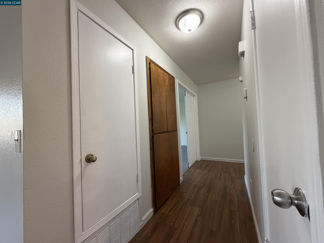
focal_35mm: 14
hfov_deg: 102.1
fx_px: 131
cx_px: 162
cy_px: 122
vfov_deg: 85.7
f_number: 2.2
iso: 320
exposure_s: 1/120
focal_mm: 2.22
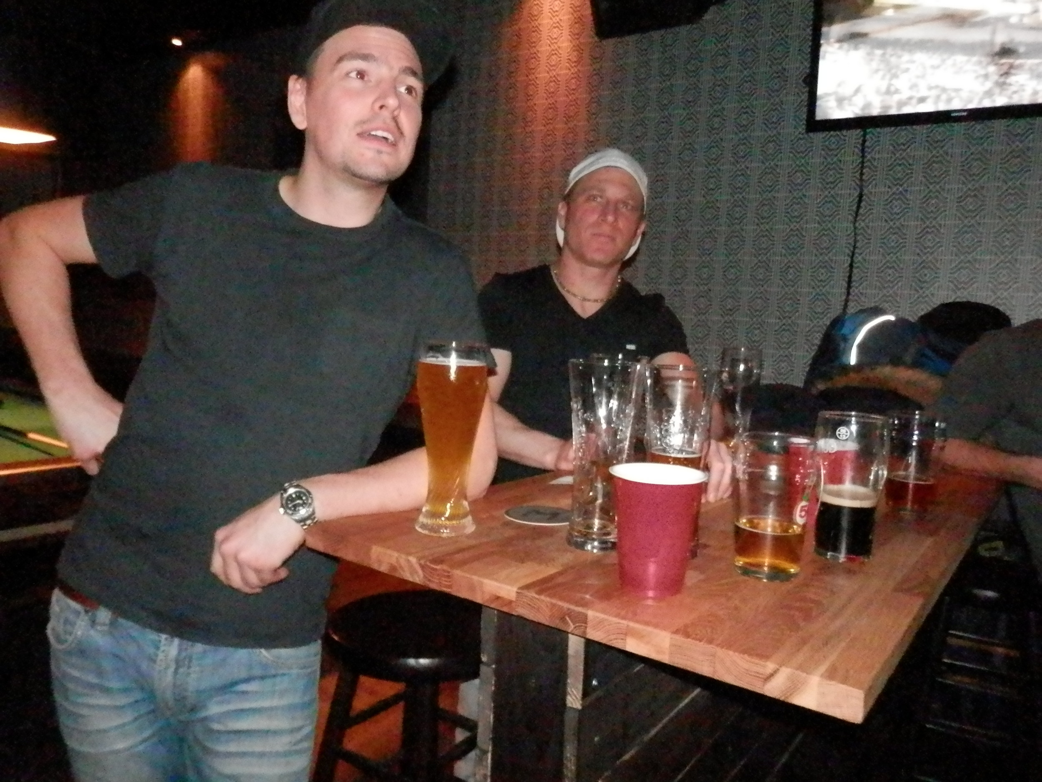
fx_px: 753
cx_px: 521
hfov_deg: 69.4
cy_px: 391
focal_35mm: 25
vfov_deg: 54.9
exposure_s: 1/30
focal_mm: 4.5
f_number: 3
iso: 1600
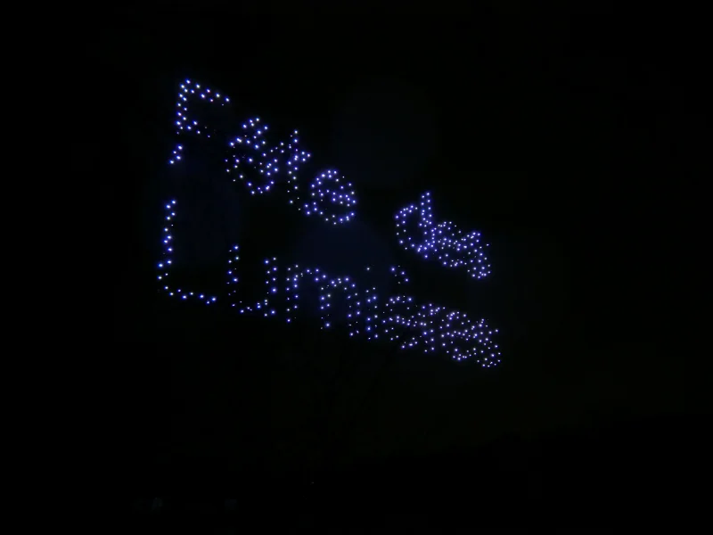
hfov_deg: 63.4
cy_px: 268
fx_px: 577
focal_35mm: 28
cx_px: 356
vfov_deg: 49.7
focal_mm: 14
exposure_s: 1/30
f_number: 3.5
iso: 800
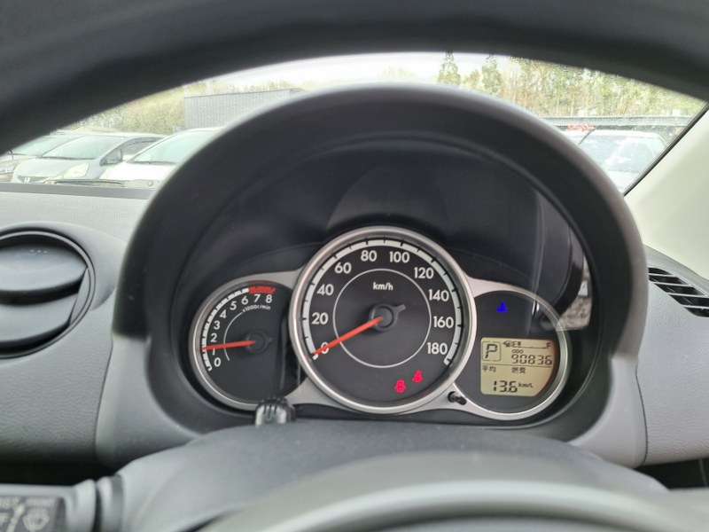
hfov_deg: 71.6
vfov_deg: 56.8
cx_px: 354
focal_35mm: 24
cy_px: 266
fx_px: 492
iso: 50
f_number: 1.8
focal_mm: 5.23
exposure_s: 1/100
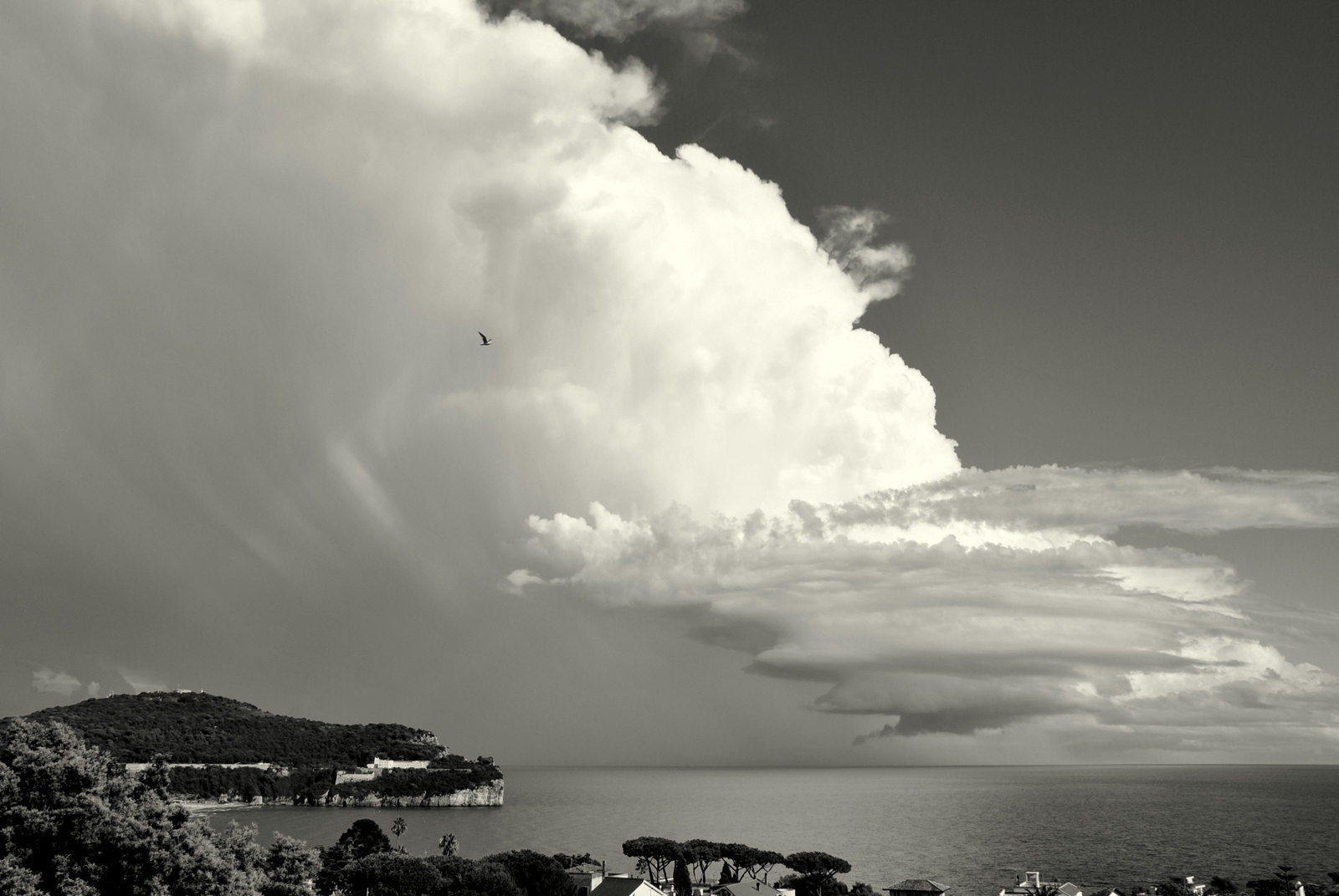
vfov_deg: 41.8
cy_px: 448
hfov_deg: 59.4
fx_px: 1173
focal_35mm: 32
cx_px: 670
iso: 100
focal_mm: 21
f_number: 10
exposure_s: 1/400
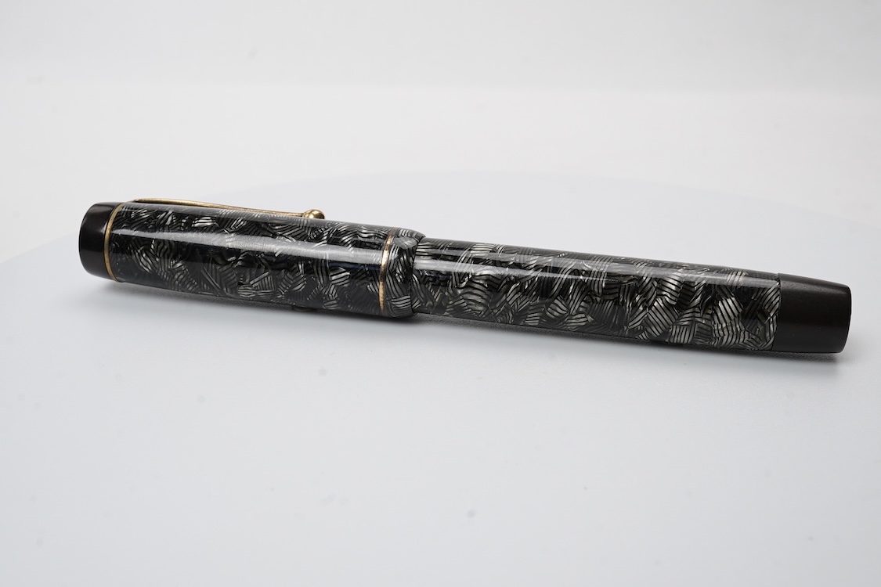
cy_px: 294
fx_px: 1101
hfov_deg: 43.6
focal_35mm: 45
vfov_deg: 29.9
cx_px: 440
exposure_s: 1/100
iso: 400
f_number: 22
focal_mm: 30
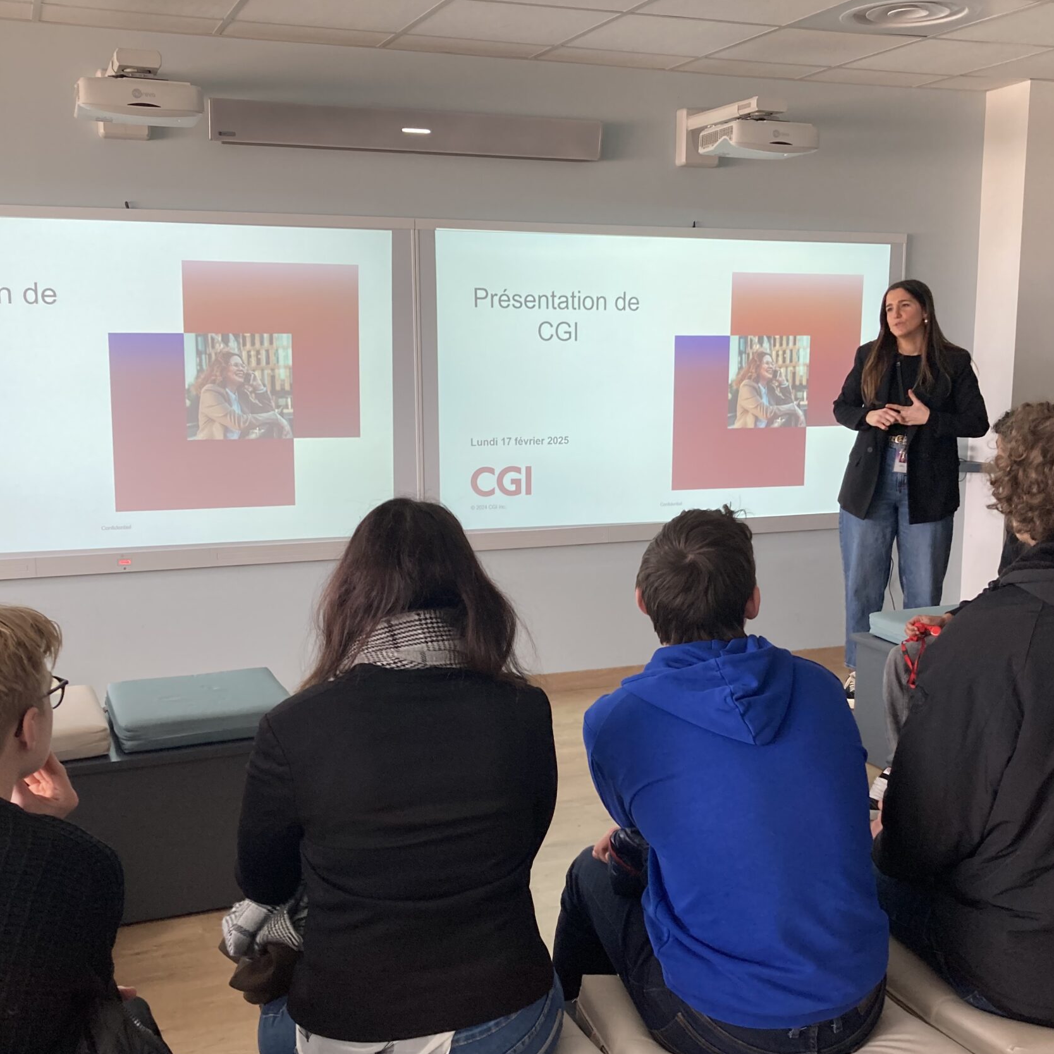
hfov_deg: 43.9
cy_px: 573
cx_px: 536
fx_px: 1309
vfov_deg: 43.8
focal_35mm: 38
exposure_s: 1/60
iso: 64
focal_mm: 3.99
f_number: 1.8
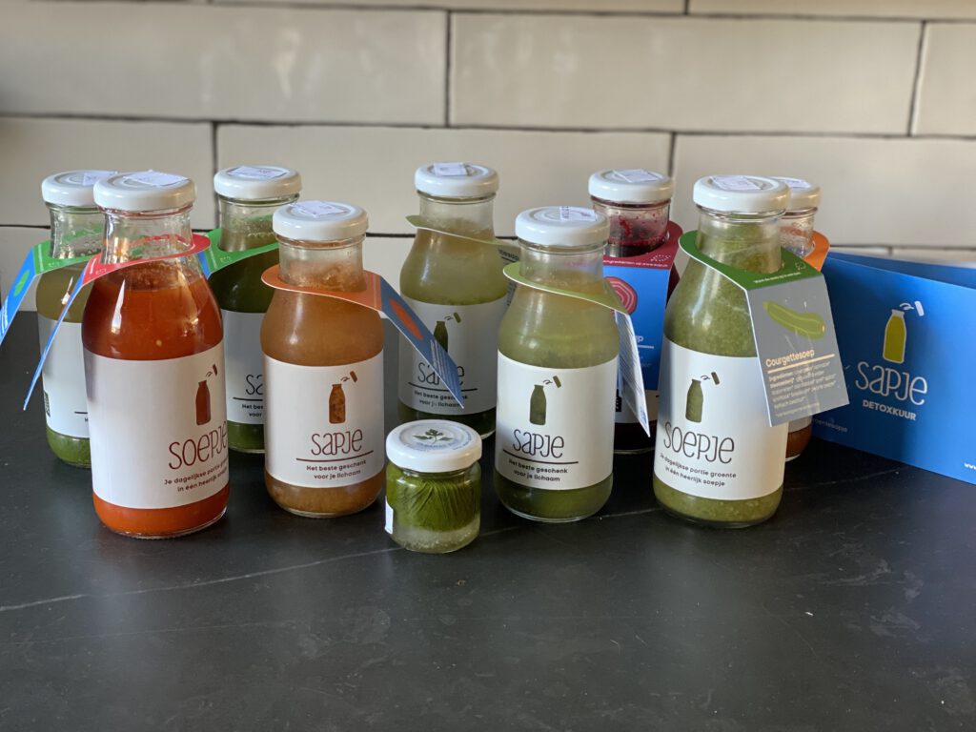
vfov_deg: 28.0
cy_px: 366
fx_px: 1466
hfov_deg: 36.8
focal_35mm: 52
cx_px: 488
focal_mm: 6
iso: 250
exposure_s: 1/100
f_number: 2
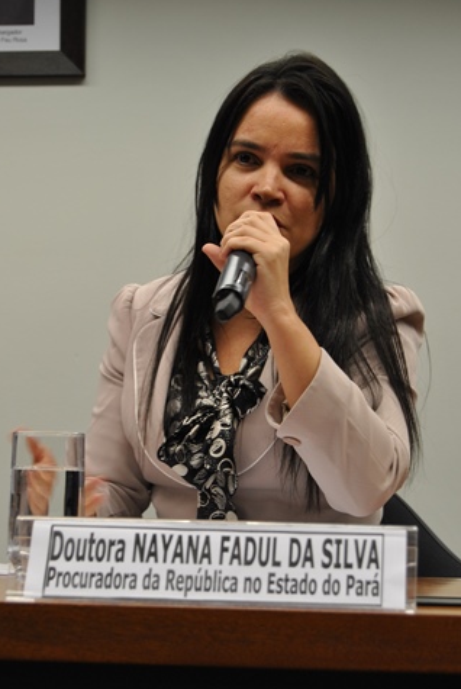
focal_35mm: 101
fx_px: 1934
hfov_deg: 13.6
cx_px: 228
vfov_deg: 20.2
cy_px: 374
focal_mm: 50
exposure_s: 1/40
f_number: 5.6
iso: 200
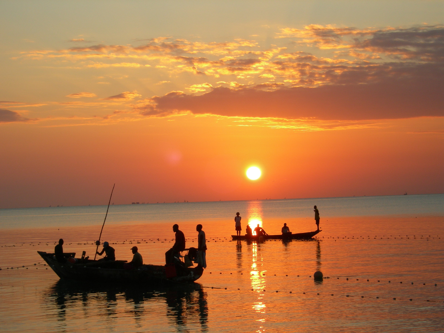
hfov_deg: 17.4
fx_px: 1449
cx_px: 222
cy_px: 166
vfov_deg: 13.1
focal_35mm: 113
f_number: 8.2
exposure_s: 1/88
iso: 50
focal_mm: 23.4
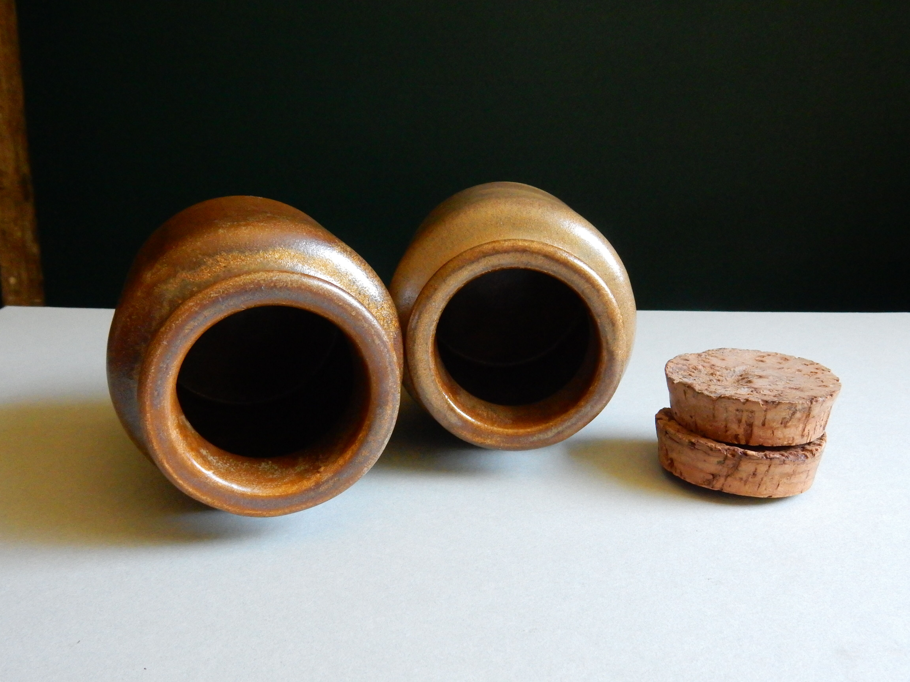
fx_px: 789
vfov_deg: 46.8
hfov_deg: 60.0
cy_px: 341
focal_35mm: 30
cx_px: 455
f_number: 4
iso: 900
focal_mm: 5.4
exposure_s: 1/60
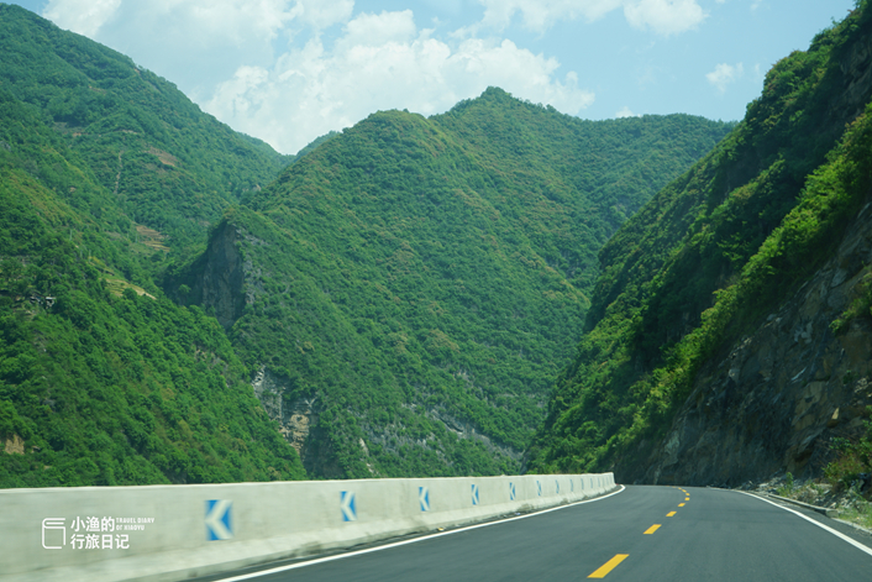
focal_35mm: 51
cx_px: 416
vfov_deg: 26.5
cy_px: 284
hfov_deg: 38.9
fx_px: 1236
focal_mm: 48
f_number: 13
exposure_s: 1/80
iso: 100
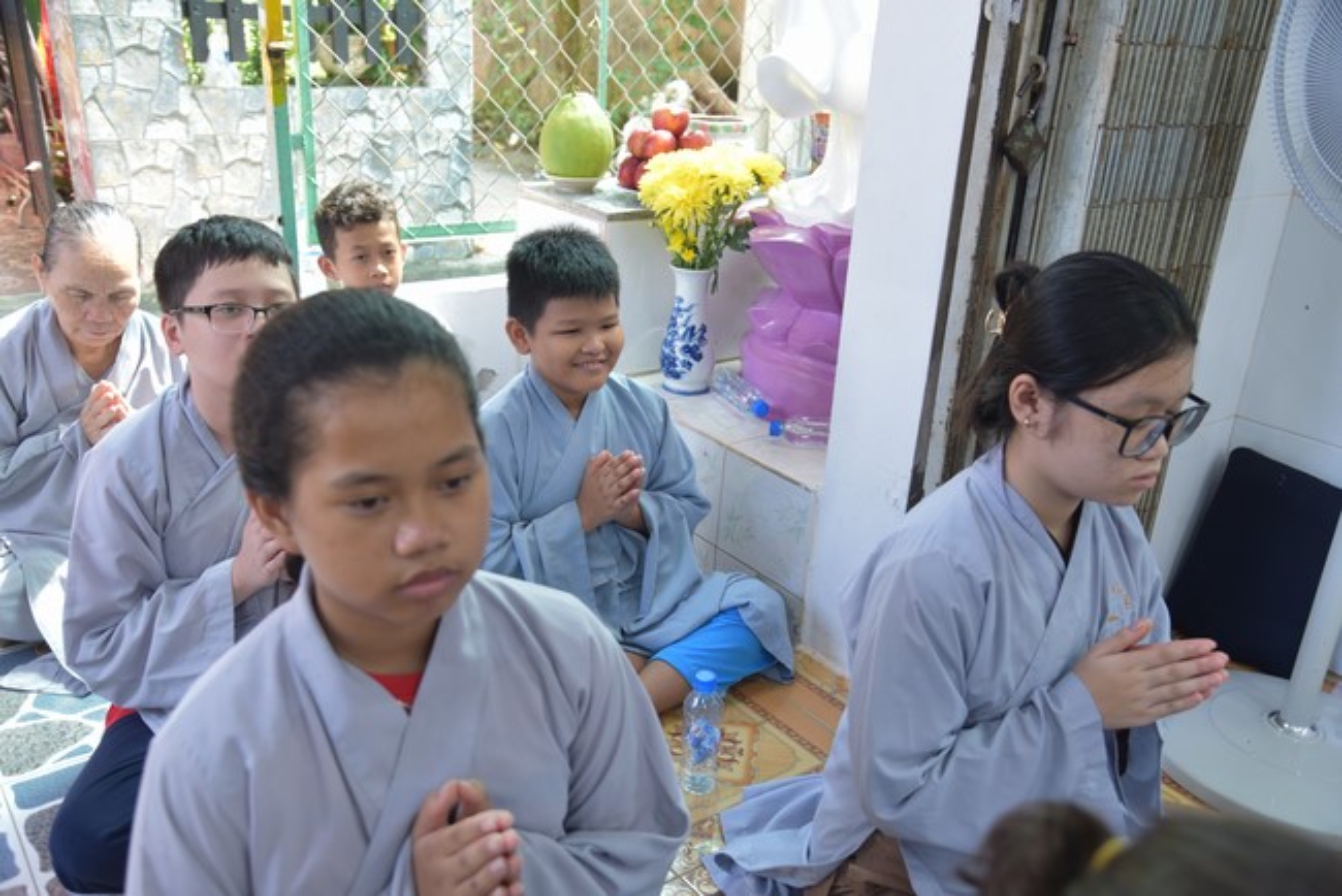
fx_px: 1156
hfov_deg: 60.3
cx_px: 671
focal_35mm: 31
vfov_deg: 42.4
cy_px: 448
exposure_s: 1/60
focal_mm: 31
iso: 500
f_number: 4
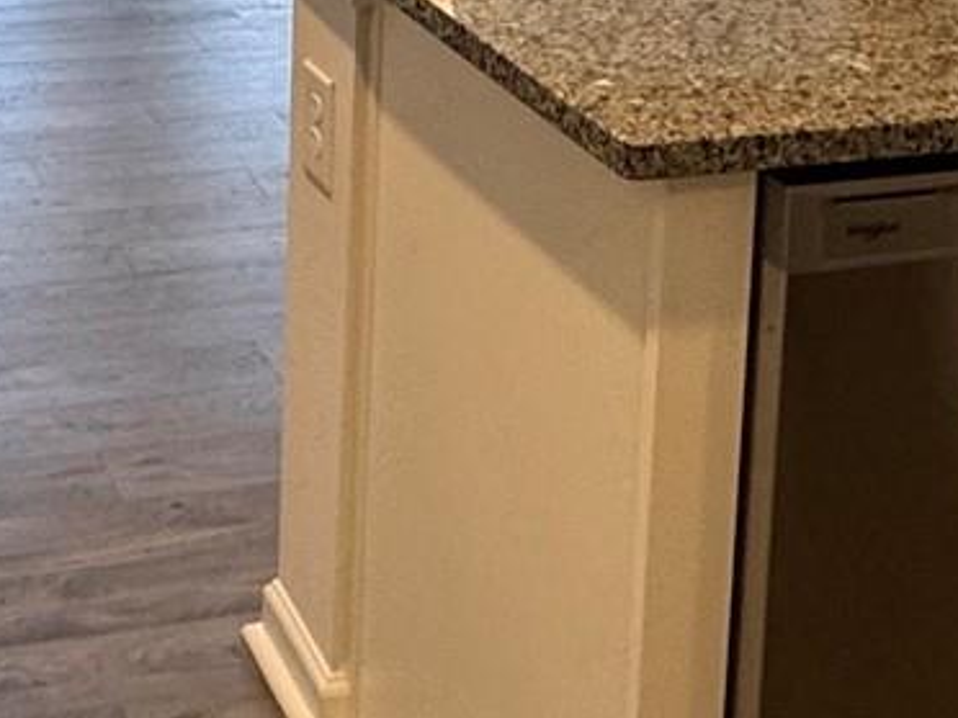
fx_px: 2131
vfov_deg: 17.3
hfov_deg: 24.6
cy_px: -350
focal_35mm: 77
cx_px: 108
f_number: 2.2
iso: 160
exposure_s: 1/120
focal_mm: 2.22
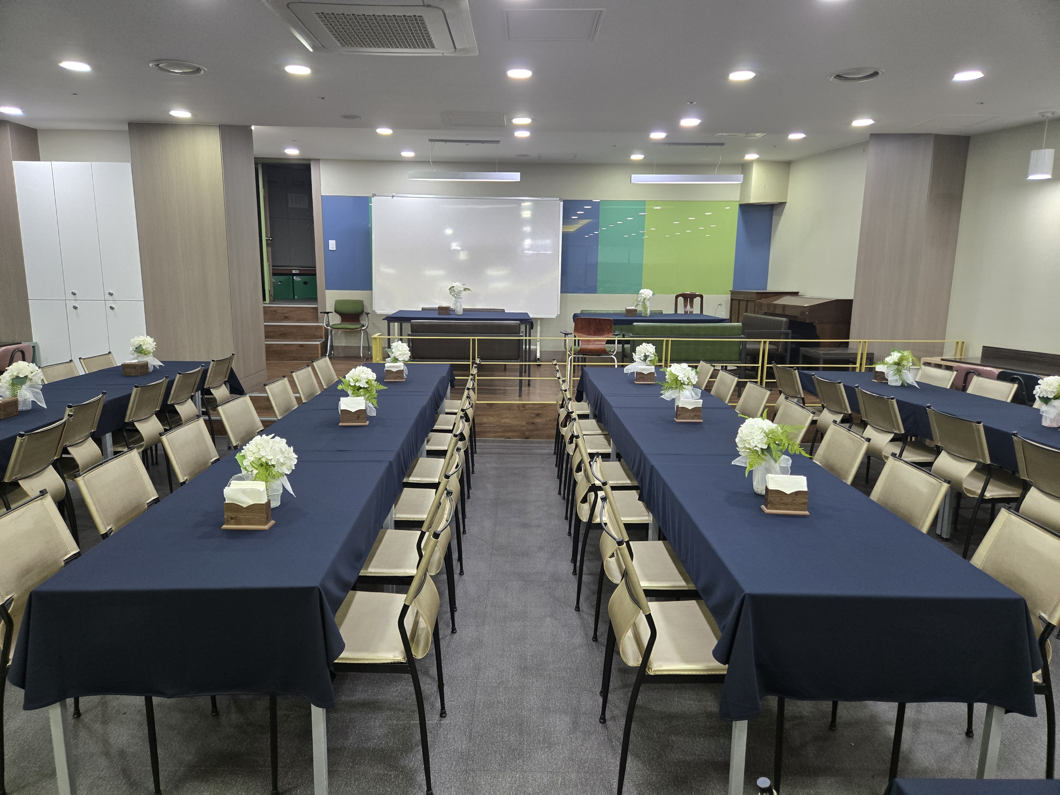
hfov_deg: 73.9
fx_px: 704
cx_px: 530
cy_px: 398
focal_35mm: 23
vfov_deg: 58.9
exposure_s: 1/120
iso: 320
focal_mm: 5.4
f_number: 1.8
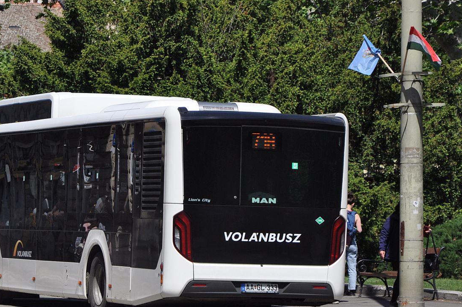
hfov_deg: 10.1
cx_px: 167
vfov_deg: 6.7
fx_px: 2623
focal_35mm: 205
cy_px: 163
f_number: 6.3
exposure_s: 1/1600
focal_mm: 105
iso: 400
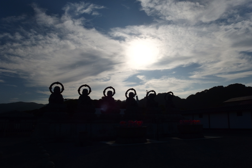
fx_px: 182
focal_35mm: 26
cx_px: 126
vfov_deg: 49.5
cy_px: 84
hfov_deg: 69.4
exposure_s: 1/1600
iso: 100
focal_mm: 4.7
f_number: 8
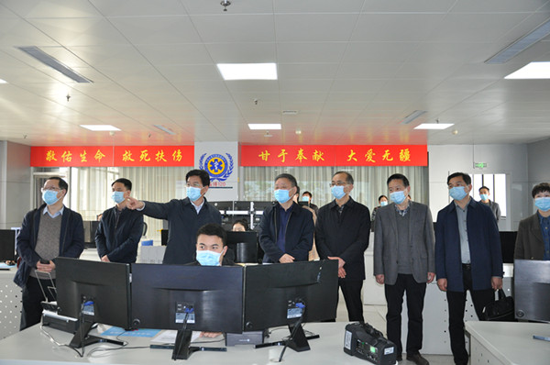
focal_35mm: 32
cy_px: 182
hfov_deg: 59.6
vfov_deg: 41.6
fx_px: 480
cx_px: 275
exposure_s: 1/80
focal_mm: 21
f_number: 3.8
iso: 800
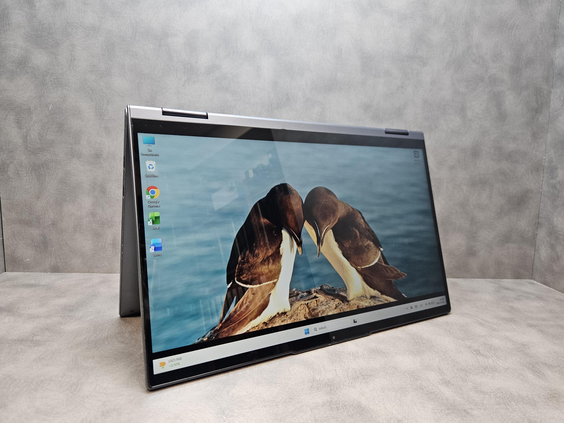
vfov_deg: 58.9
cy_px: 212
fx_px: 375
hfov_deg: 73.9
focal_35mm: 23
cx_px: 282
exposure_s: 1/142
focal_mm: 5.4
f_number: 1.8
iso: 320
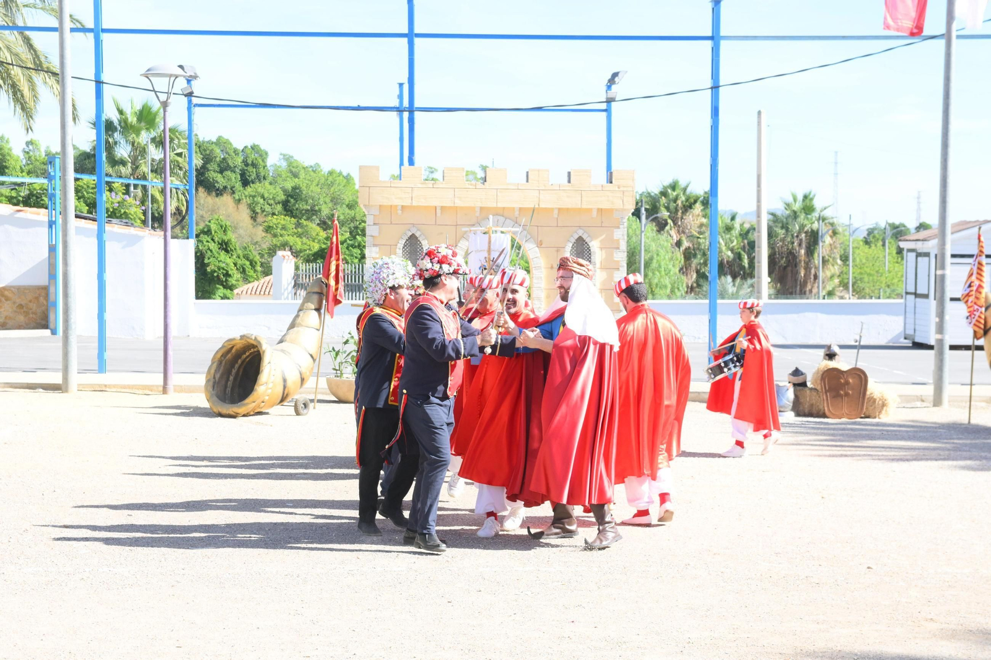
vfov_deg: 18.2
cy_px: 330
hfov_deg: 27.0
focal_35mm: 75
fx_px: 2064
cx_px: 496
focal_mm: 50
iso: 800
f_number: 8
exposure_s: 1/800
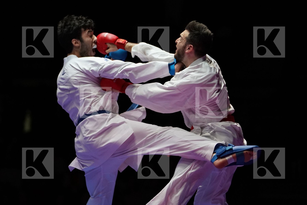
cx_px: 154
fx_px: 1876
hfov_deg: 9.4
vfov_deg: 6.2
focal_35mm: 220
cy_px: 102
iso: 4000
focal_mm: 147
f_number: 2.8
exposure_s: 1/1000
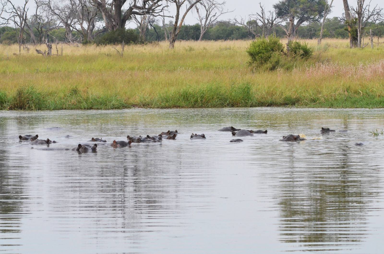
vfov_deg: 6.1
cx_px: 192
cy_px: 127
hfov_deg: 9.2
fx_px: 2395
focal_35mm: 225
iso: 2500
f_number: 10
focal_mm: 150
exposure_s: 1/1600
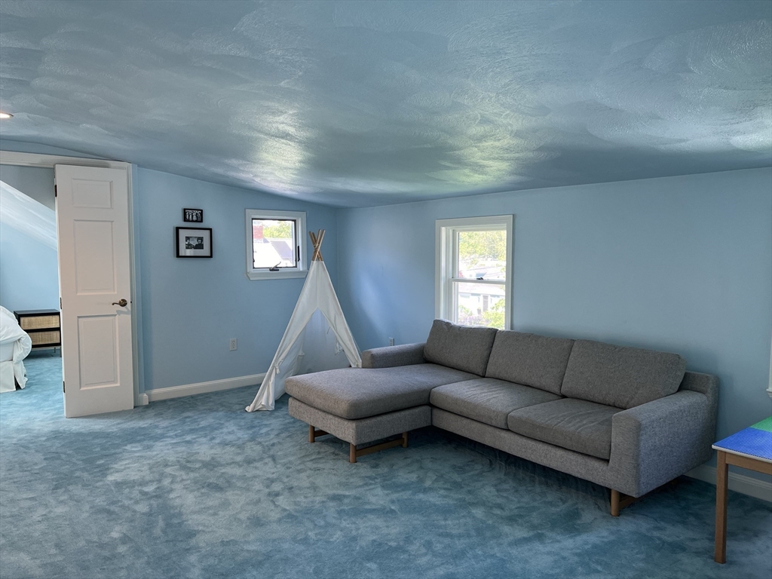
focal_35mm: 26
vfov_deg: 53.1
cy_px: 290
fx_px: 580
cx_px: 386
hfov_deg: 67.3
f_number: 1.5
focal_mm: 5.7
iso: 125
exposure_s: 1/120
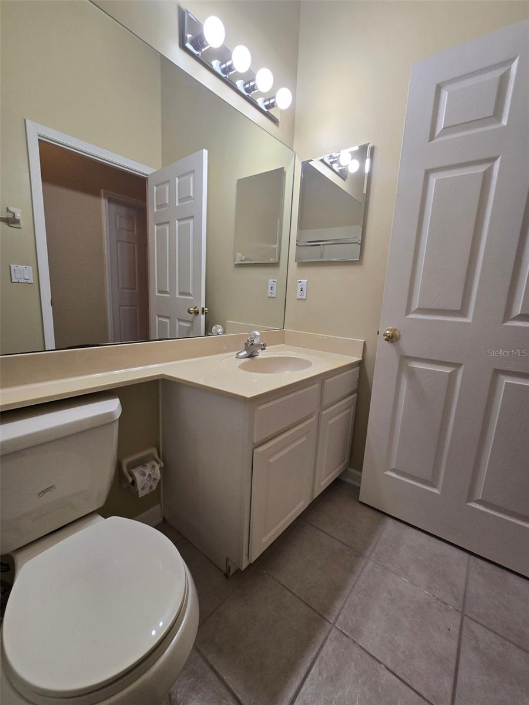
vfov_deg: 106.2
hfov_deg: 89.9
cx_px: 264
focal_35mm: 13
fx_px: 265
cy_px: 352
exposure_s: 1/60
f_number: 2.2
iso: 100
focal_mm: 2.2
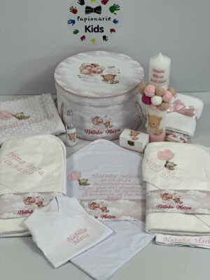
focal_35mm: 77
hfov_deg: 19.1
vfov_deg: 25.3
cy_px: 140
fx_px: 623
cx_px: 105
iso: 160
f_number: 2.8
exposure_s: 1/100
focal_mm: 9
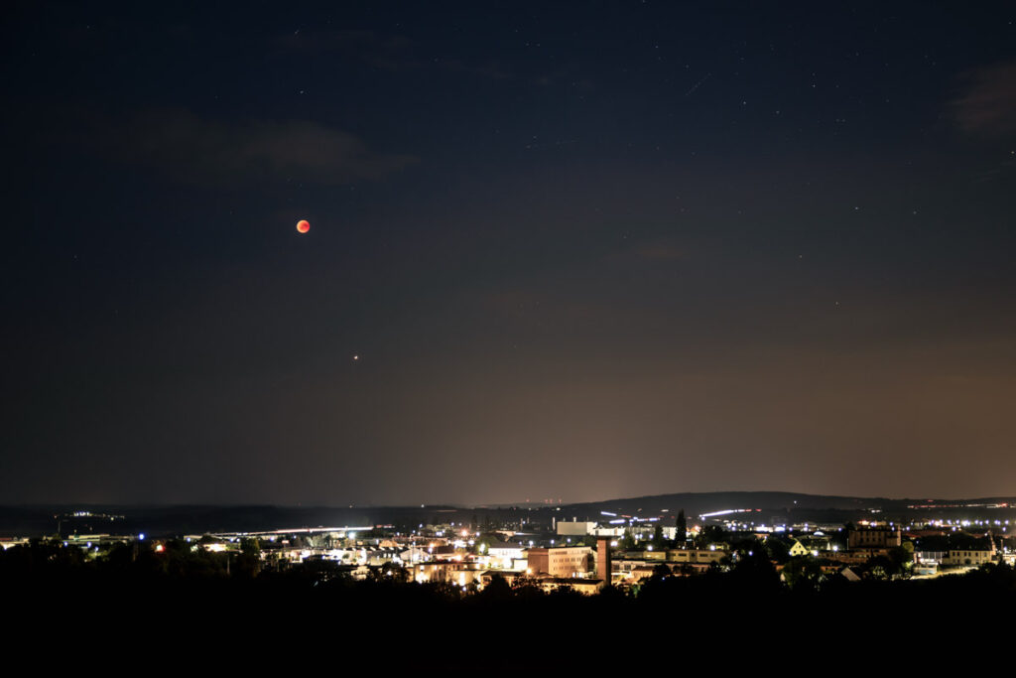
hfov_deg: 43.6
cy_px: 339
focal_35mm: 45
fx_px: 1270
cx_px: 508
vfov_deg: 29.9
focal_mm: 45
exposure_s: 8
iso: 400
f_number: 2.8
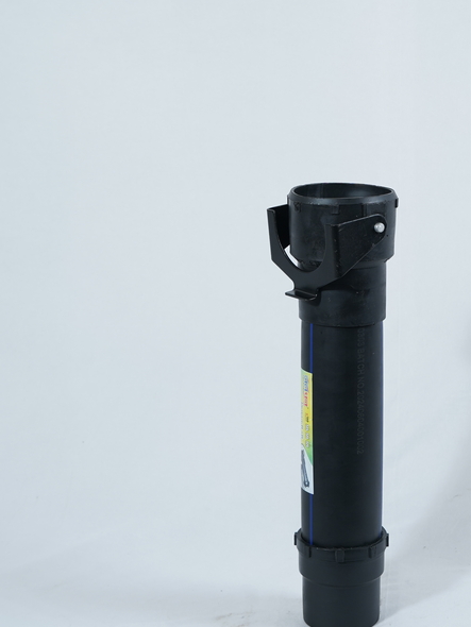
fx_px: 1595
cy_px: 341
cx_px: 366
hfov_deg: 16.7
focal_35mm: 88
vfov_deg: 22.2
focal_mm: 54
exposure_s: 1/100
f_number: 8
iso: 500
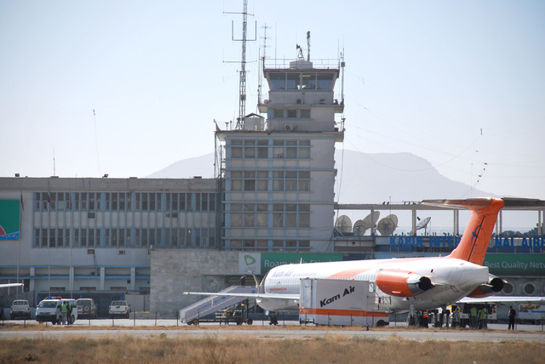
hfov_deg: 10.2
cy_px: 182
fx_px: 3068
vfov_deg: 6.8
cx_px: 272
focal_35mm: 202
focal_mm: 135
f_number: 5.6
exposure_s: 1/1250
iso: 200
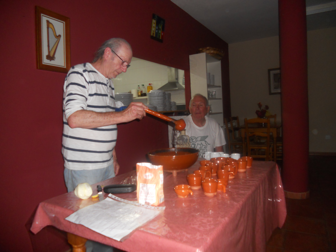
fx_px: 262
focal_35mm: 27
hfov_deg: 65.3
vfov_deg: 51.4
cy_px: 126
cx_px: 168
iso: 200
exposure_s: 1/25
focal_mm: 4.9
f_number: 3.2
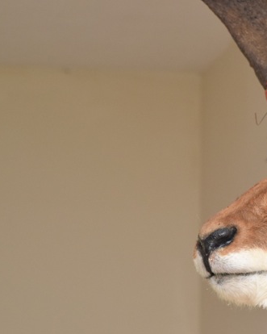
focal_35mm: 187
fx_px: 1849
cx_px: 386
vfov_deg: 10.3
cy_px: 192
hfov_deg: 8.1
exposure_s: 1/100
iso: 800
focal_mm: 55
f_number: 5.6
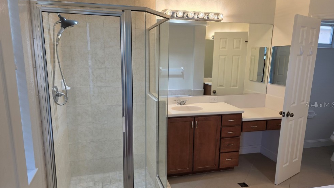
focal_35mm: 26
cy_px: 105
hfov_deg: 71.9
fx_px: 230
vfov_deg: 44.3
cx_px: 164
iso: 64
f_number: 1.7
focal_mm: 6.3
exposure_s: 1/120
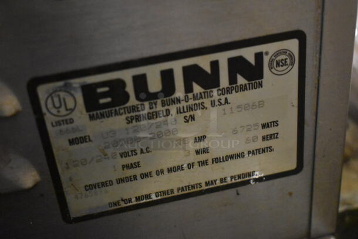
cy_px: 120
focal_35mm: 52
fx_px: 523
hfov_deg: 37.8
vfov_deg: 25.8
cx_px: 179
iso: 9000
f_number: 4.5
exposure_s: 1/60
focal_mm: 35
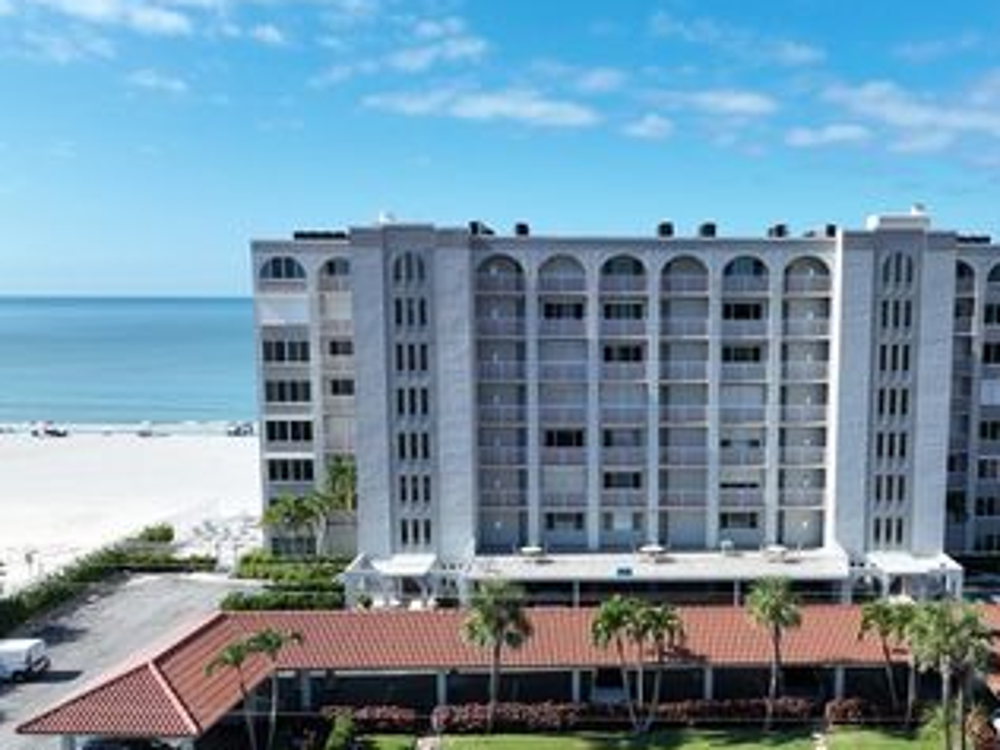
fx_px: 1098
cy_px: 457
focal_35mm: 38
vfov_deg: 37.5
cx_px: 639
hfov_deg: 48.4
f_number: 2.8
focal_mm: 12.29
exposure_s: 1/1600
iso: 130
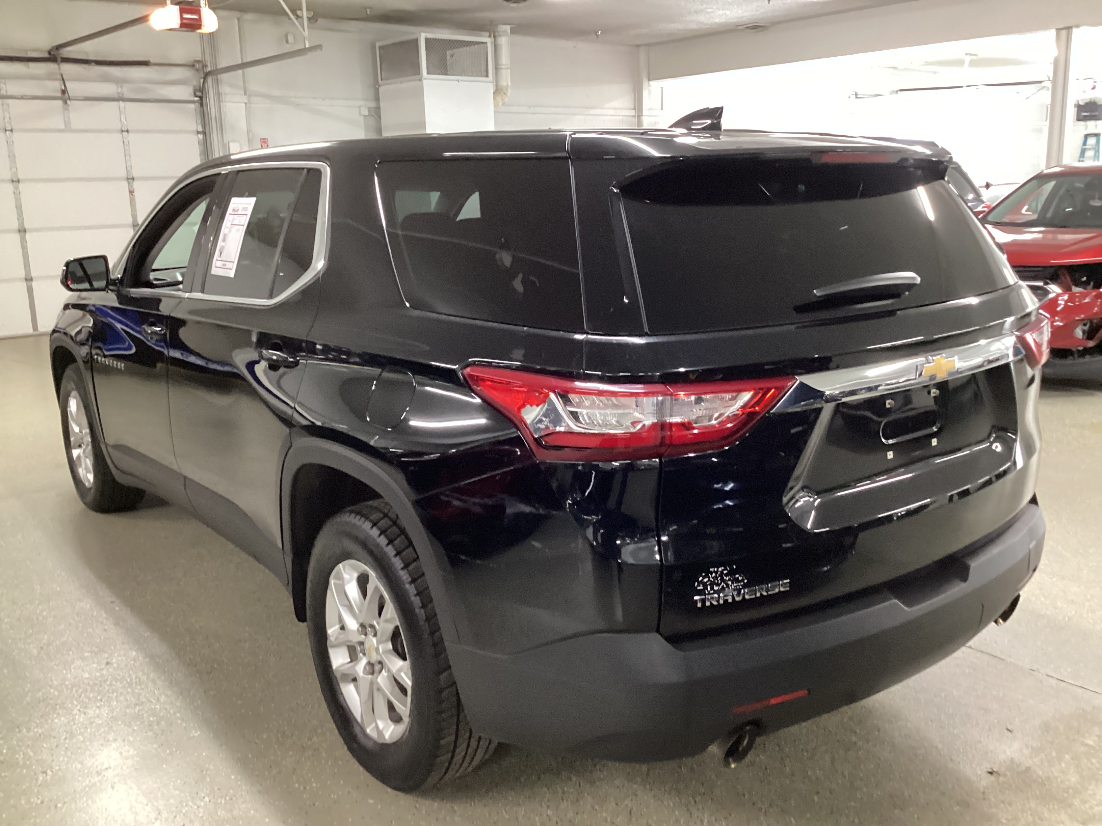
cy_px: 413
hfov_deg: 58.4
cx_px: 551
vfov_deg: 45.4
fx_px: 987
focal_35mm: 31
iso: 400
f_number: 2.4
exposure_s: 1/30
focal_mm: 3.3
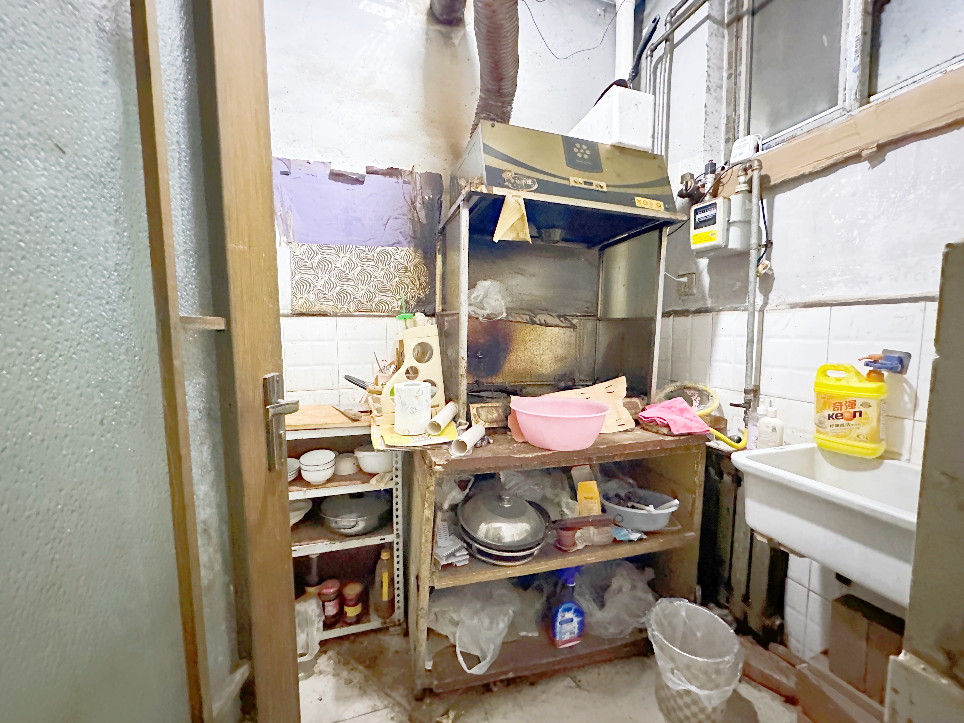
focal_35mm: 14
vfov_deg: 85.7
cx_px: 482
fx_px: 390
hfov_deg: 102.1
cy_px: 362
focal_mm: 2.22
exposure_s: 1/33
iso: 1250
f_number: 2.2
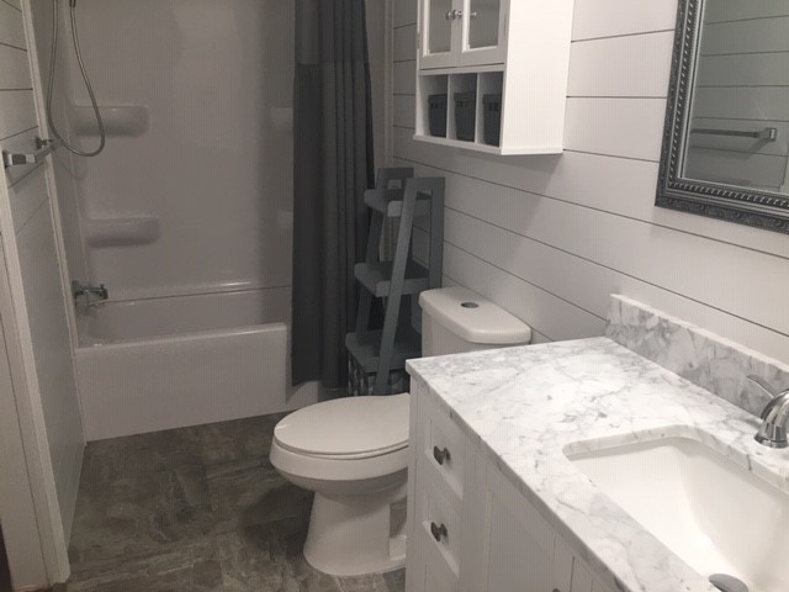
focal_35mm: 29
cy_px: 296
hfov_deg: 61.7
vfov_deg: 48.2
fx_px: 661
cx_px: 394
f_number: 2.2
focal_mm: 4.15
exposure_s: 1/30
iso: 64
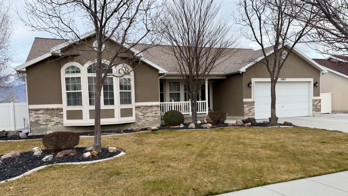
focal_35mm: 27
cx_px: 170
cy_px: 111
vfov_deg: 42.8
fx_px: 249
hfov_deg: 69.9
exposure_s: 1/236
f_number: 1.78
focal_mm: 6.76
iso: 64
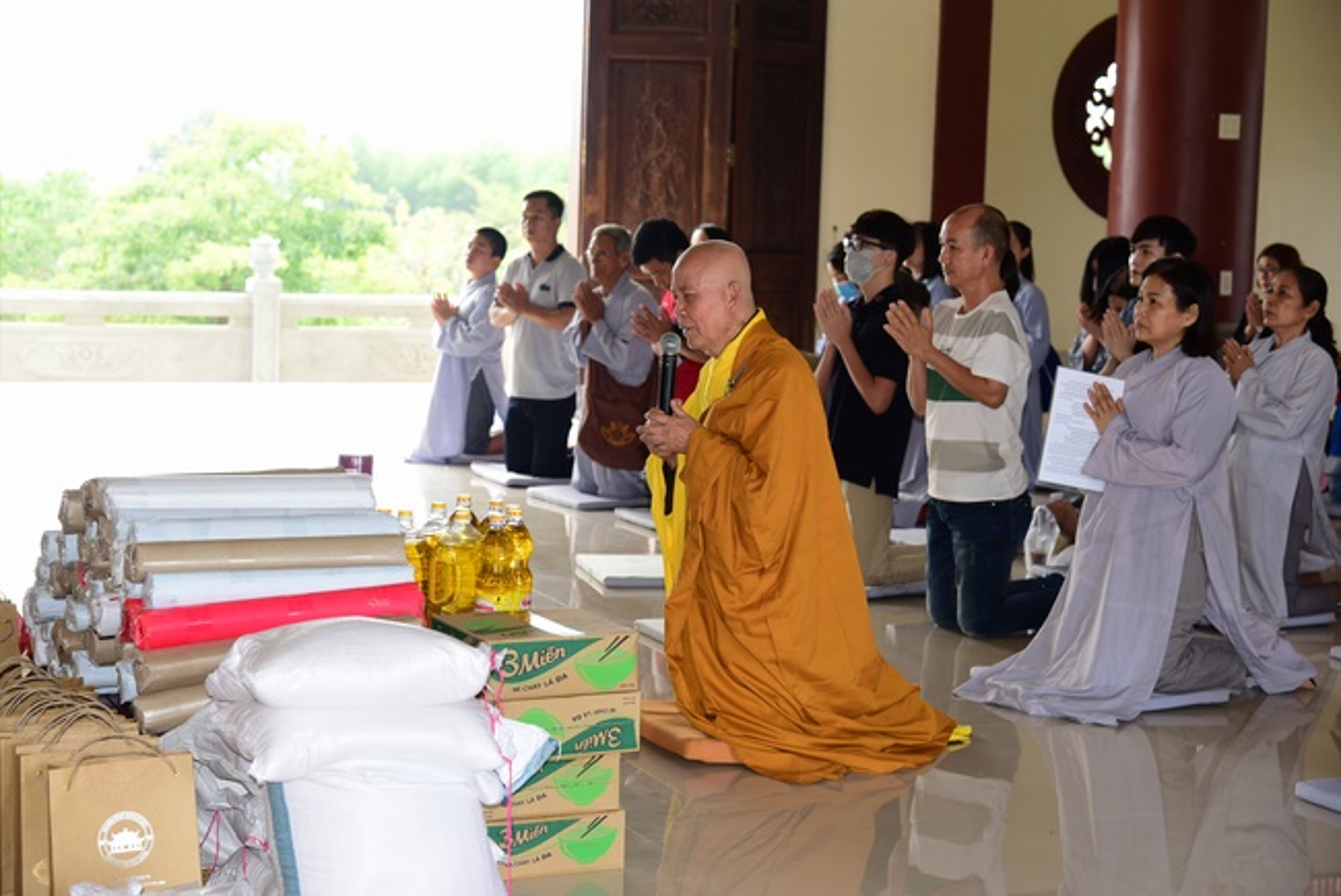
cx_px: 670
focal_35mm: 62
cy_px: 448
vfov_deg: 21.9
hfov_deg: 32.4
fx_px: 2310
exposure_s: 1/80
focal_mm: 62
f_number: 4.5
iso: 360
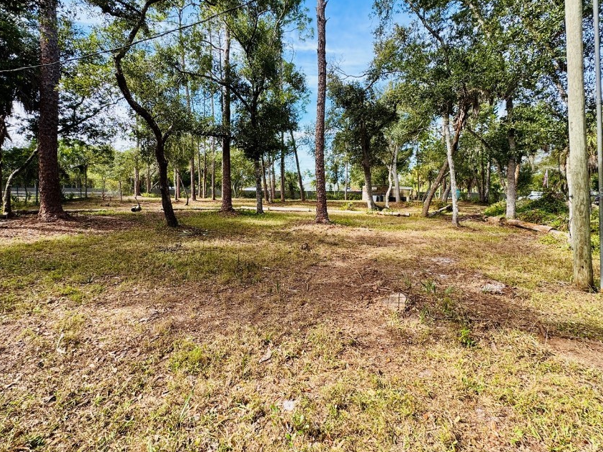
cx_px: 300
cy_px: 192
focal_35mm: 17
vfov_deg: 74.3
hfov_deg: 91.0
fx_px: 296
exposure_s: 1/321
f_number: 2.2
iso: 40
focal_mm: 2.22
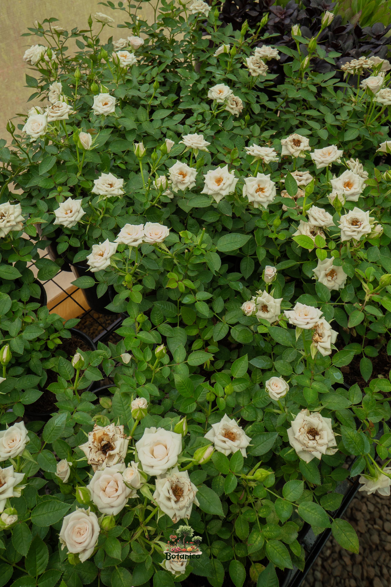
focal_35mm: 27
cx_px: 184
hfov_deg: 47.9
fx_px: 440
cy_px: 288
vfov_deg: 67.4
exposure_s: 1/320
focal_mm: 16
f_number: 9
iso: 640
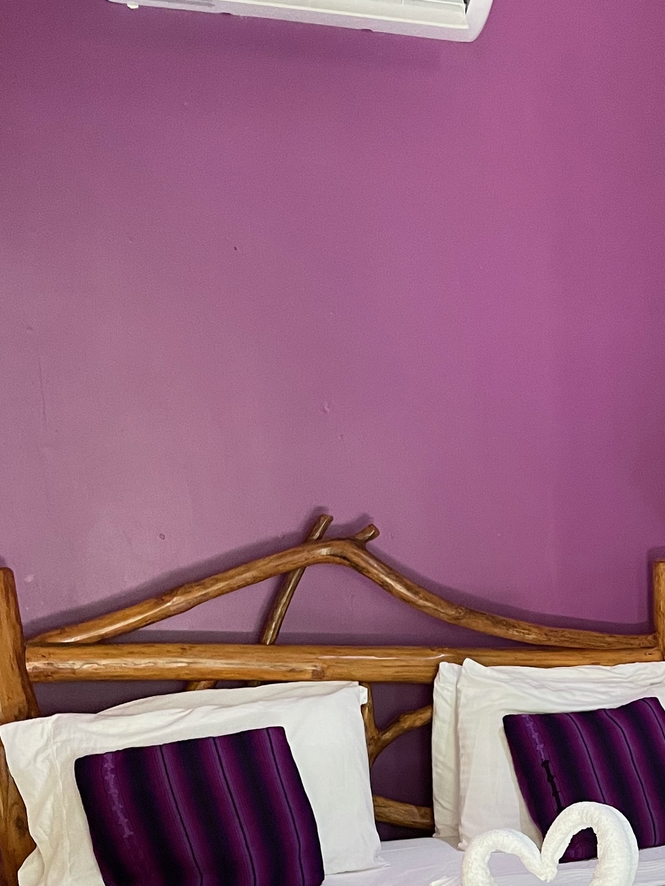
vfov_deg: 31.1
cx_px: 679
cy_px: 900
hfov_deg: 24.4
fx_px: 1460
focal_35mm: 57
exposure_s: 1/60
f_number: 1.6
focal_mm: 4.2
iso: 250
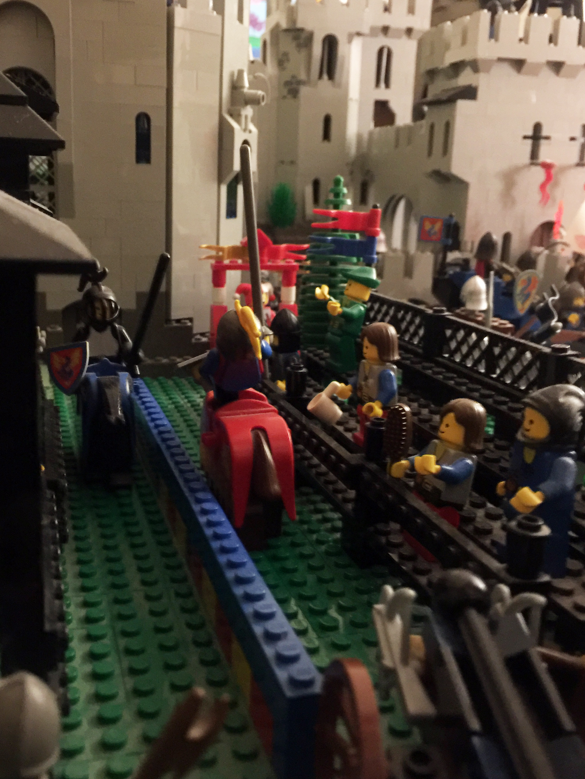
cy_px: 386
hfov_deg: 40.6
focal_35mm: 35
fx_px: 789
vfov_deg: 52.6
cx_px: 250
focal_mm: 4.15
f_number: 2.2
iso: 160
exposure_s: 1/4
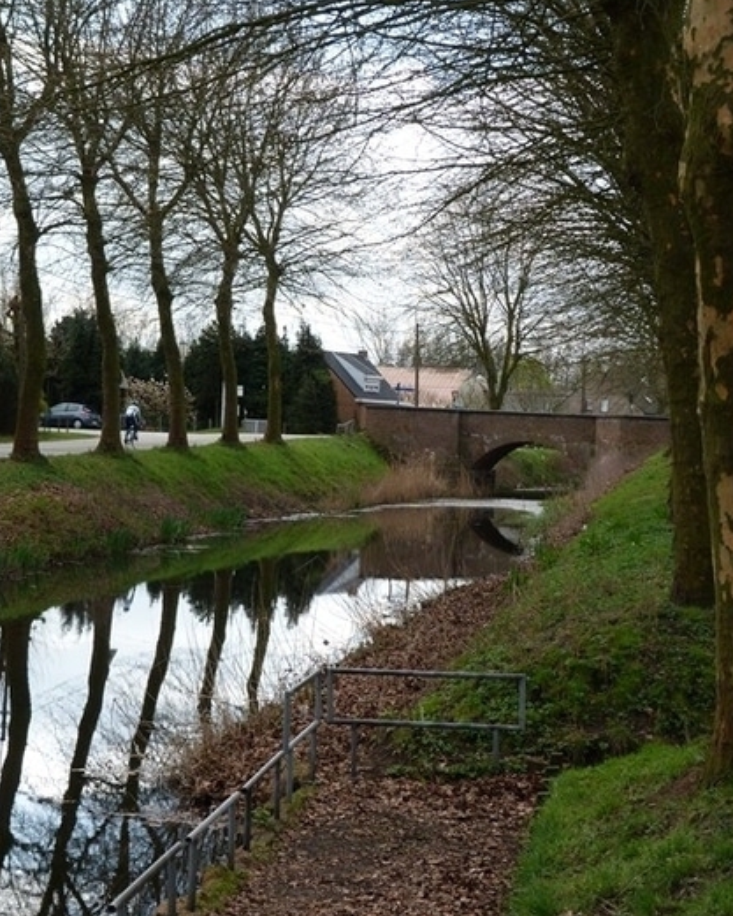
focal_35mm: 82
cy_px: 462
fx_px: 2223
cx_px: 343
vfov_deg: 23.3
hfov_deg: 18.7
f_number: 4
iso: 80
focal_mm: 13.2
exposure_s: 1/250
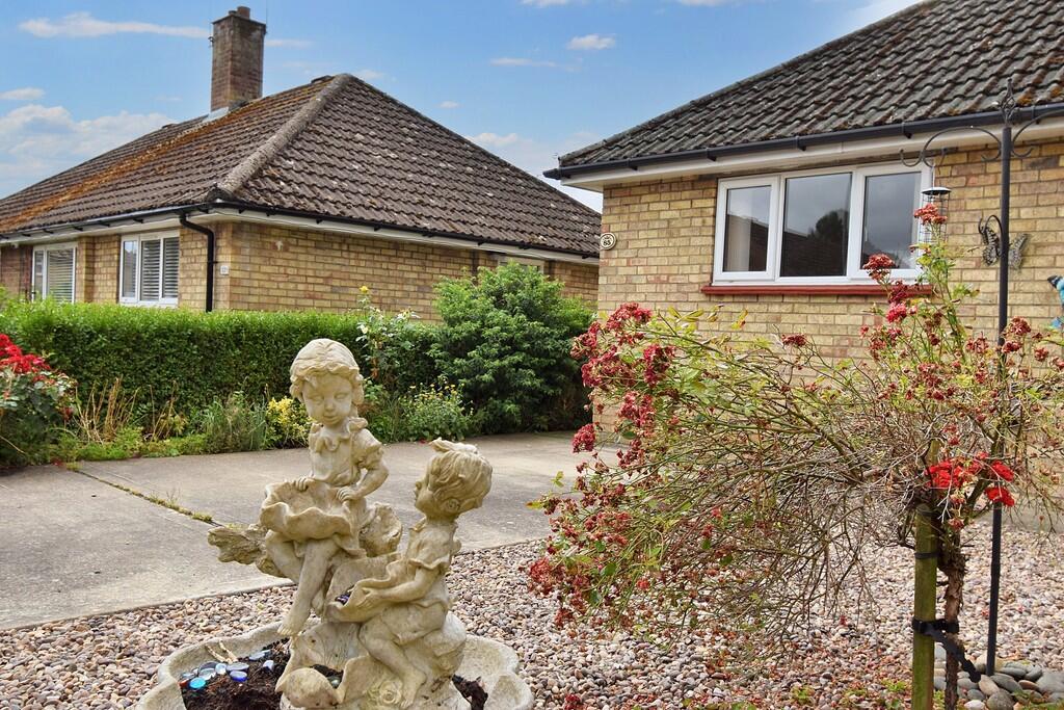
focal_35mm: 30
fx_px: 887
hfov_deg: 61.9
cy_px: 355
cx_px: 532
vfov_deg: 43.6
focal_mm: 20
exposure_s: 1/250
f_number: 8
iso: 100
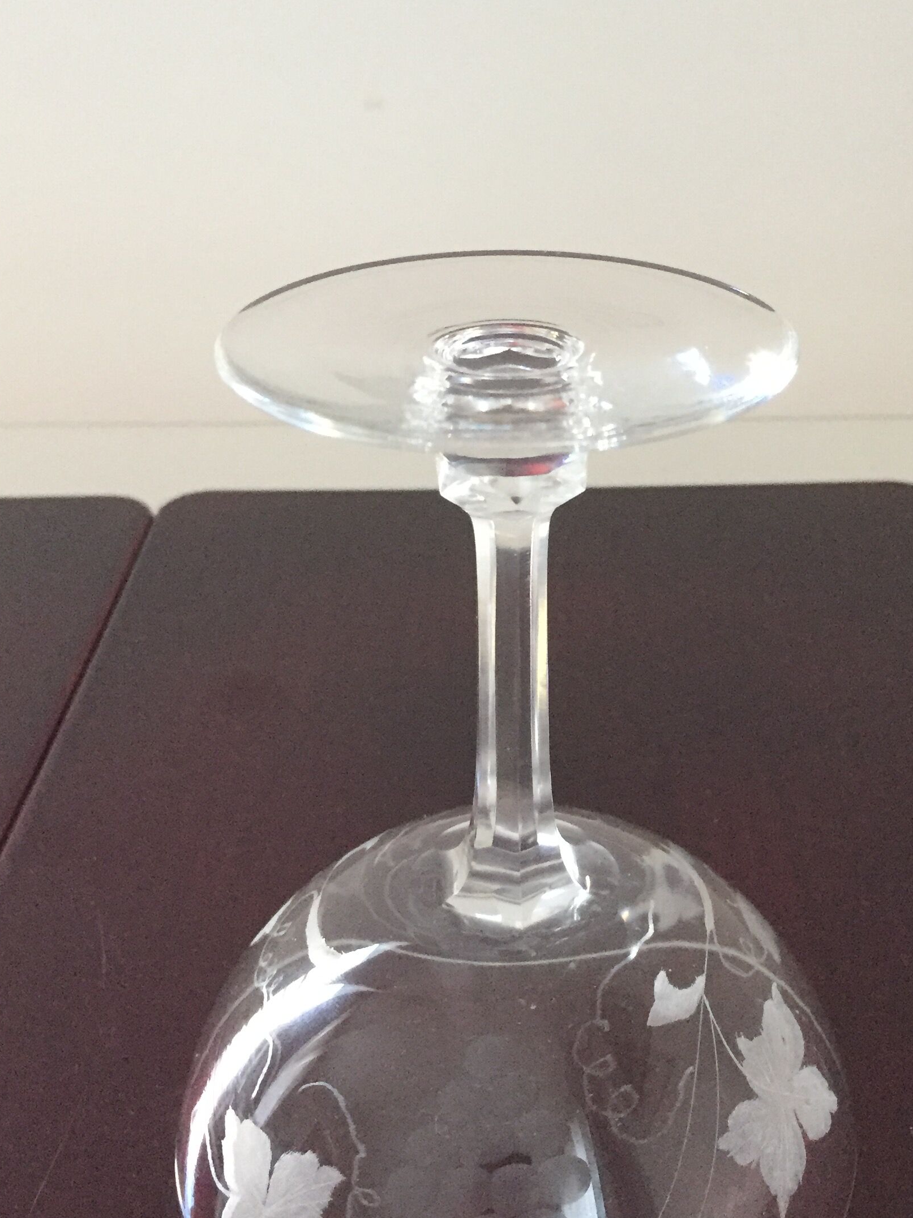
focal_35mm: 44
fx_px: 1547
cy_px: 552
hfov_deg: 32.7
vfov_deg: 42.9
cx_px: 558
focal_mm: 4.15
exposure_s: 1/25
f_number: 2.2
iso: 250
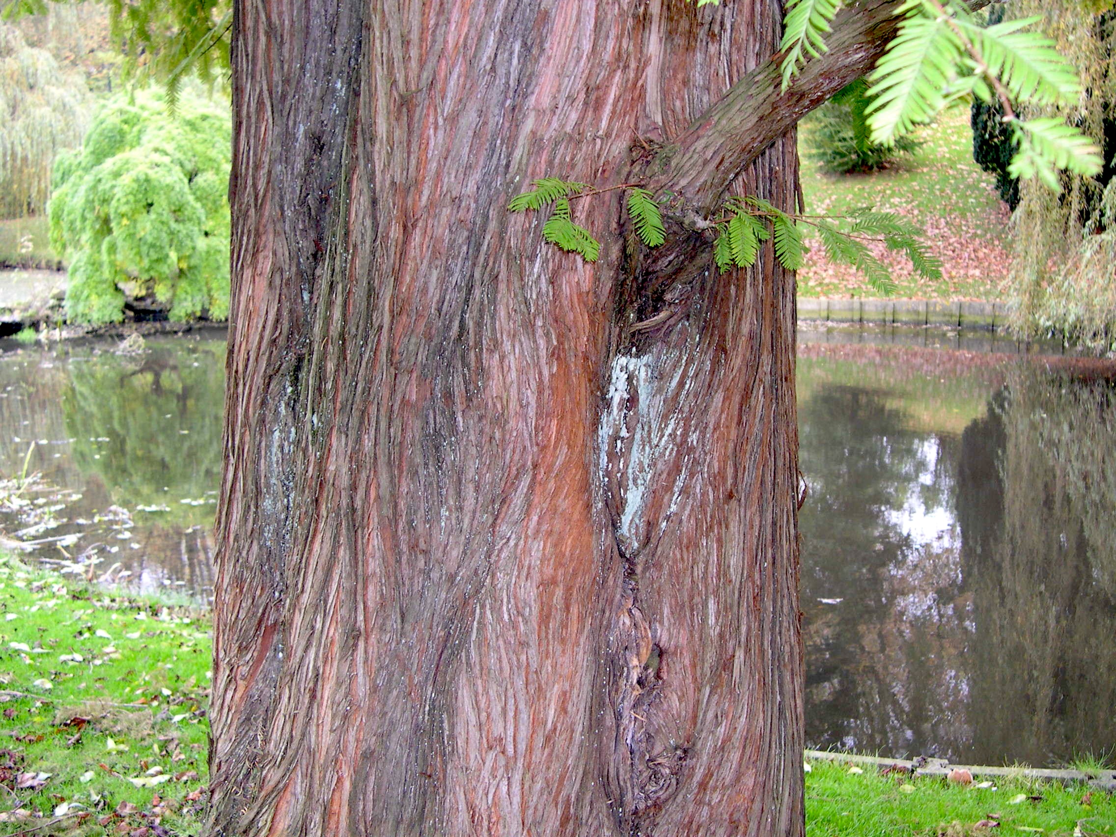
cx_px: 558
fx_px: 1225
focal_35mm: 38
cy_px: 418
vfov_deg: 37.7
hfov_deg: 49.0
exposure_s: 1/30
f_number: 2.8
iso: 100
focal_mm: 8
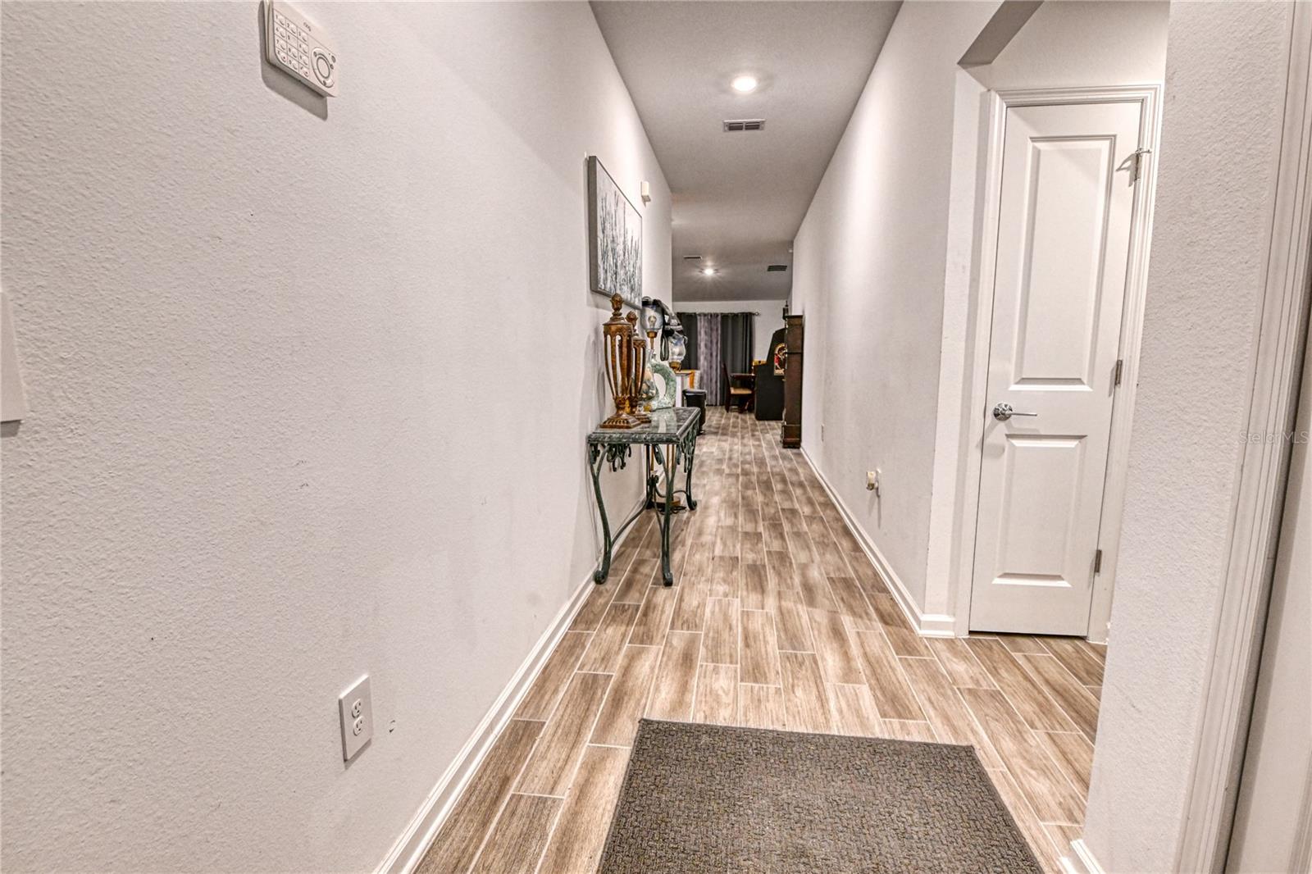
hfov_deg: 100.4
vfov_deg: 77.3
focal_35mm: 15
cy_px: 437
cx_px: 656
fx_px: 547
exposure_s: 1/200
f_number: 7.1
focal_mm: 15
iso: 2500
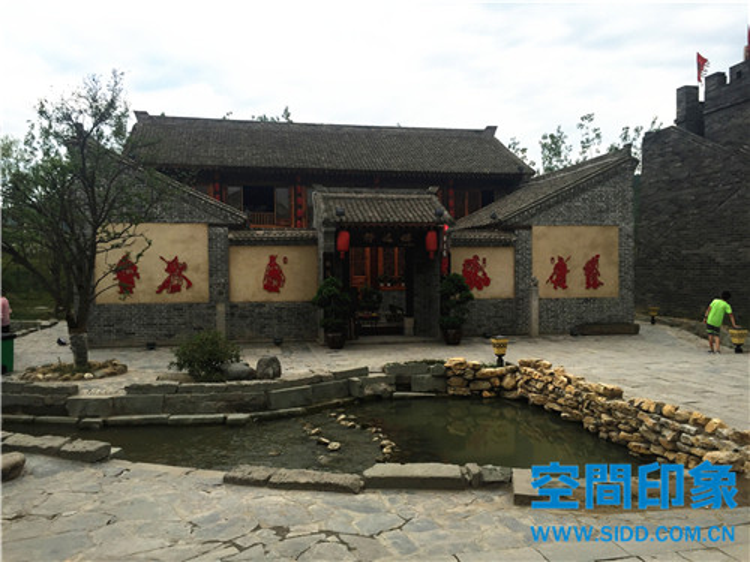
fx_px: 628
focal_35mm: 29
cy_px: 281
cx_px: 375
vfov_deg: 48.2
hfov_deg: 61.7
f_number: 2.2
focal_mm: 4.15
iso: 32
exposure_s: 1/618
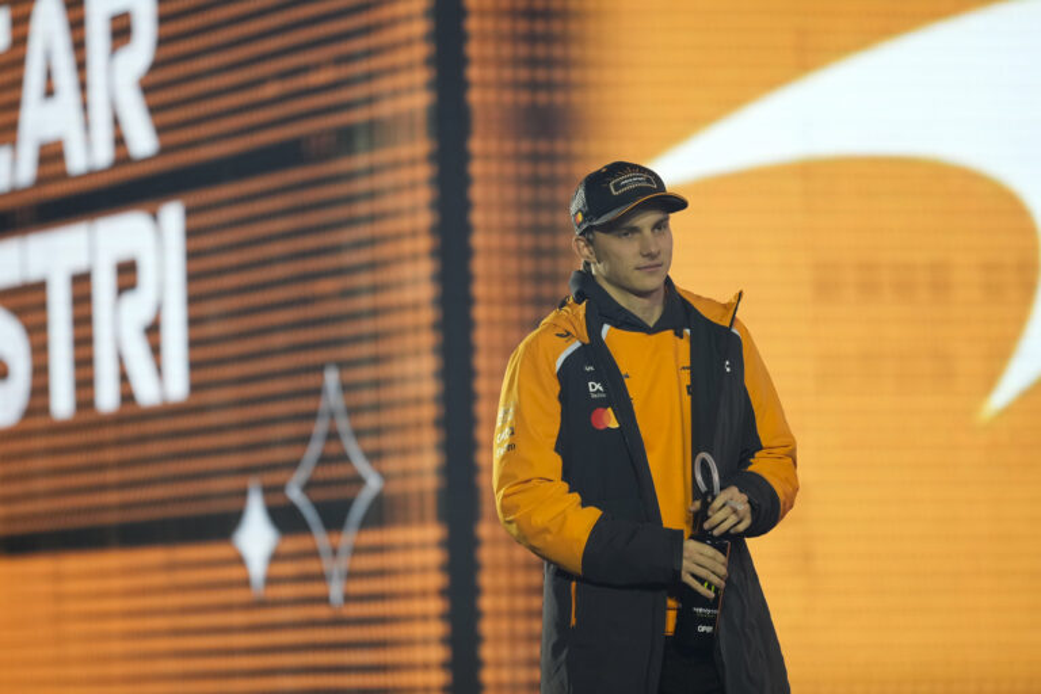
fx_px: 6506
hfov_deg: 9.1
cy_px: 347
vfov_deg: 6.1
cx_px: 520
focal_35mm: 225
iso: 1000
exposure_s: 1/1250
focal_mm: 150
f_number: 2
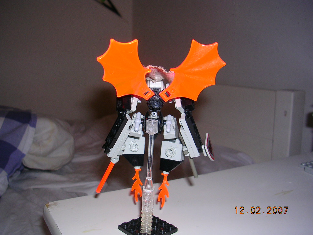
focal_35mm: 38
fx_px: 344
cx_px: 156
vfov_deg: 37.7
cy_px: 118
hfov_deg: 49.0
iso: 50
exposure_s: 1/60.1
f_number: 2.8
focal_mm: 5.8
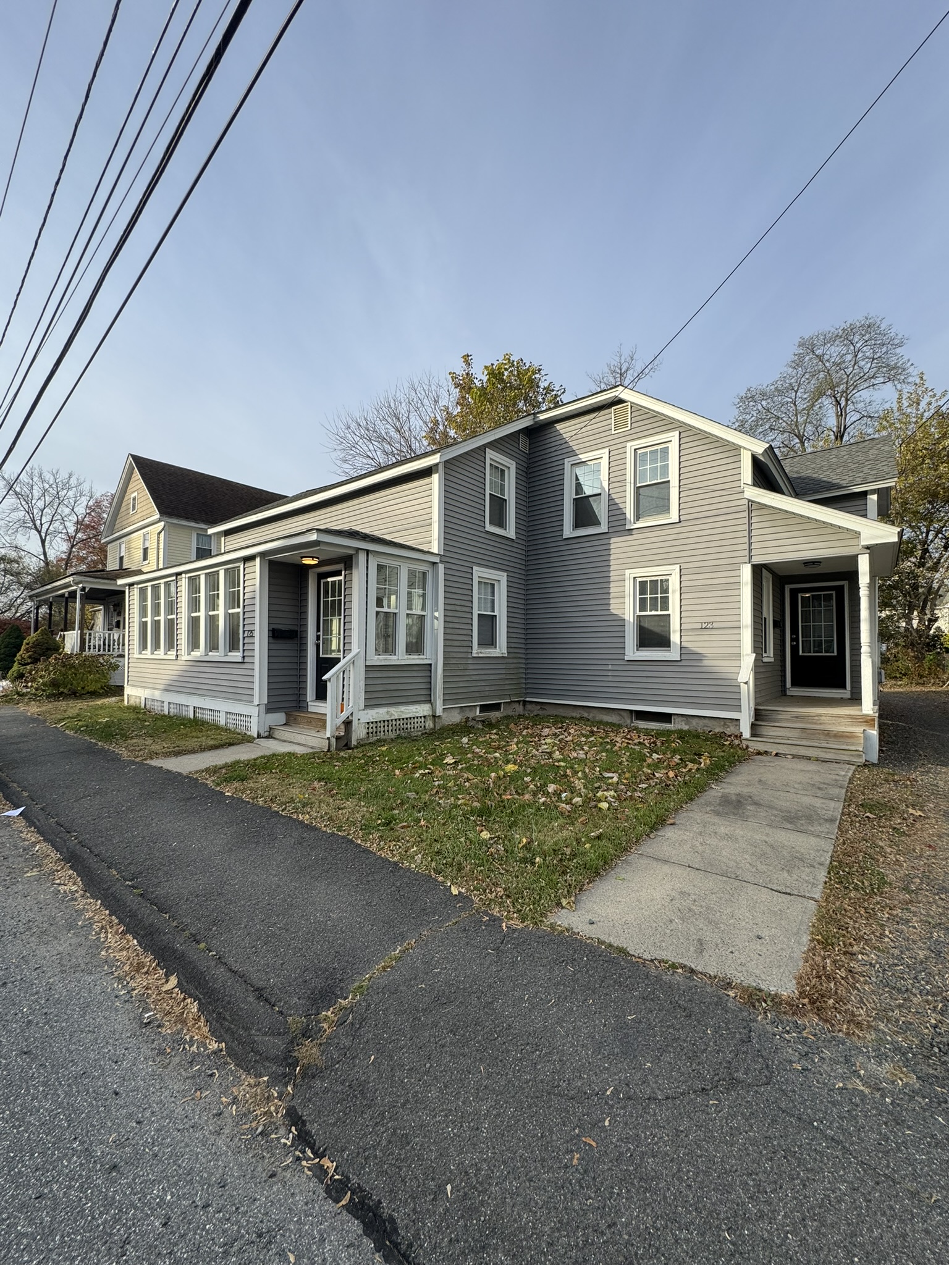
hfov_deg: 85.7
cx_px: 474
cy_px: 632
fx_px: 512
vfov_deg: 102.1
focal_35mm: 14
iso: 50
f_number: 2.2
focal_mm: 2.22
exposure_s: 1/840
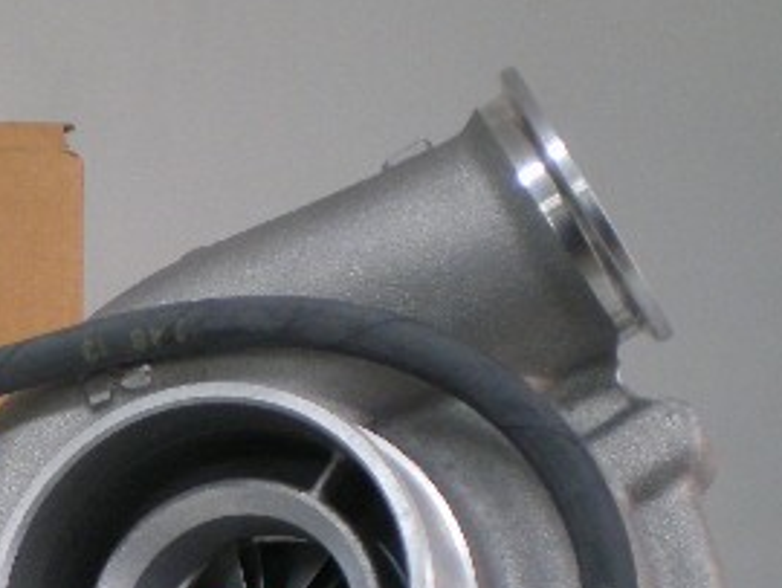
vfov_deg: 16.1
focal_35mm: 90
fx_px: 2035
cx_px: -125
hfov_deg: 20.5
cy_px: 576
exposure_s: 1/30
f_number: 3.1
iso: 200
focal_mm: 6.3
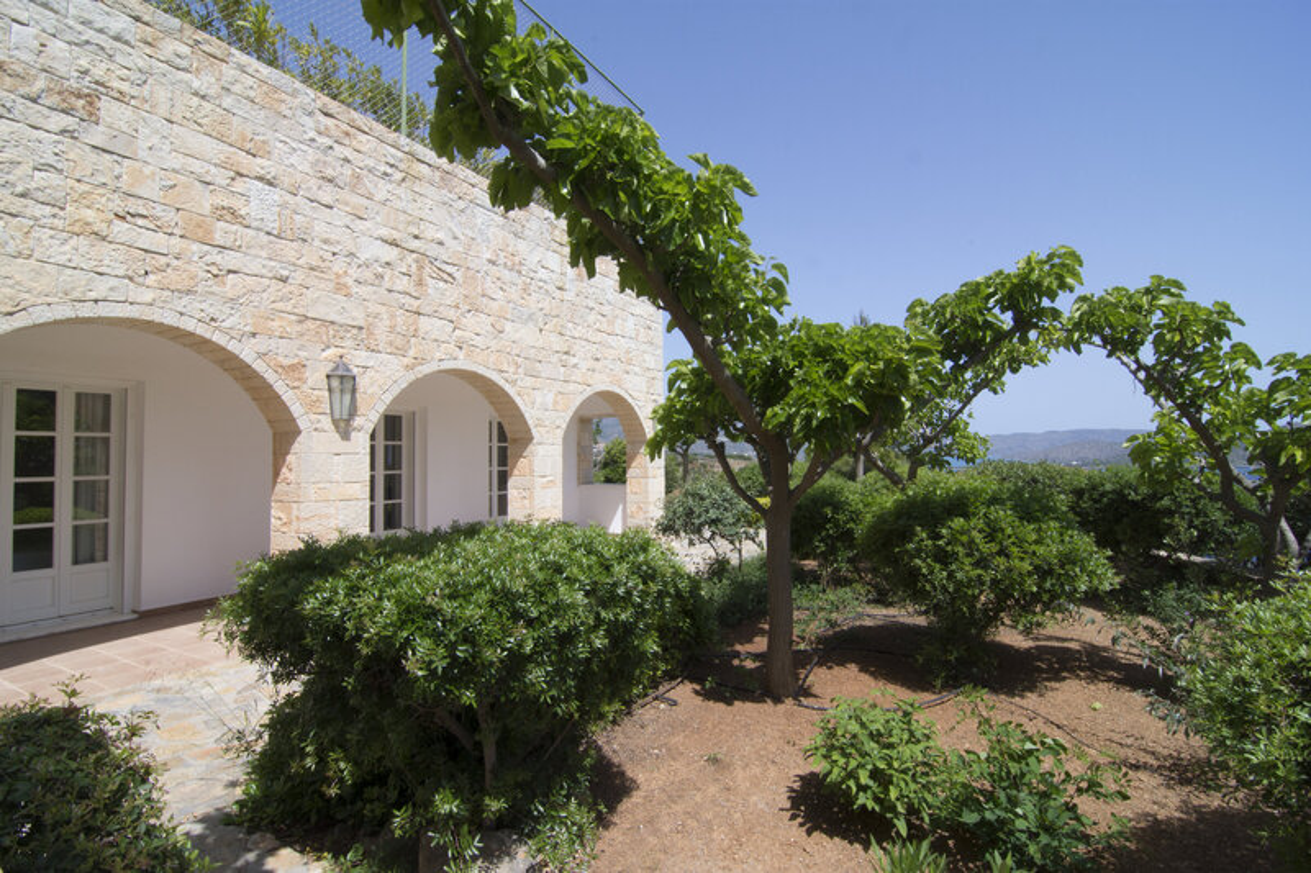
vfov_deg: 72.0
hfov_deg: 95.0
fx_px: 601
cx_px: 656
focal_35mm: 16
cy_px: 436
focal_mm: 11
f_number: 16
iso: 200
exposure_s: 1/60
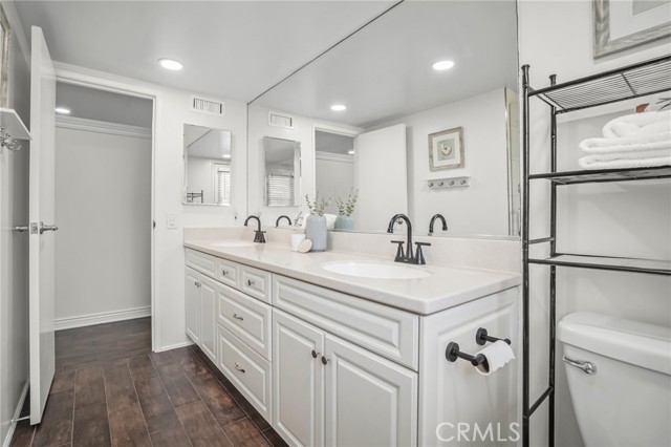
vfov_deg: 73.7
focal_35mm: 16
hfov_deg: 96.8
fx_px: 298
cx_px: 336
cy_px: 224
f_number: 8
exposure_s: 1/30
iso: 2500
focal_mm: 16
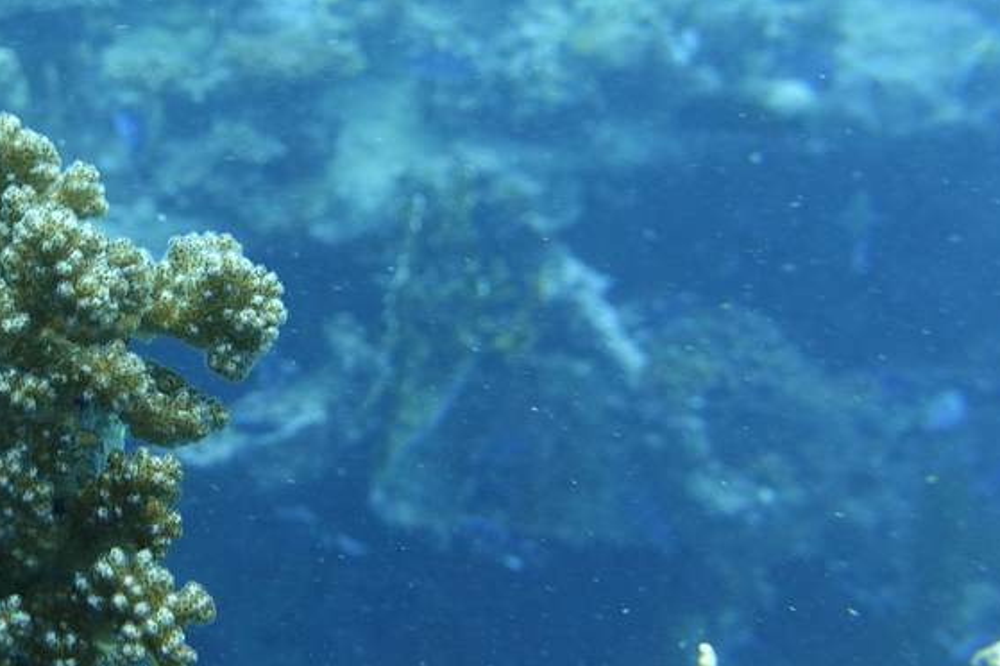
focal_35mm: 55
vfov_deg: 24.6
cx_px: 52
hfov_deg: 33.8
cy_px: 271
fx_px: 1527
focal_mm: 8.8
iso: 125
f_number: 2.8
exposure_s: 1/40
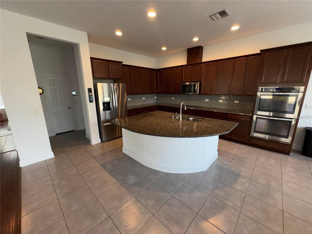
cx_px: 156
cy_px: 117
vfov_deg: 85.7
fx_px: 126
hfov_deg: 102.1
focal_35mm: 14
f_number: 2.2
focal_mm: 2.22
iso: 80
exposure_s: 1/91
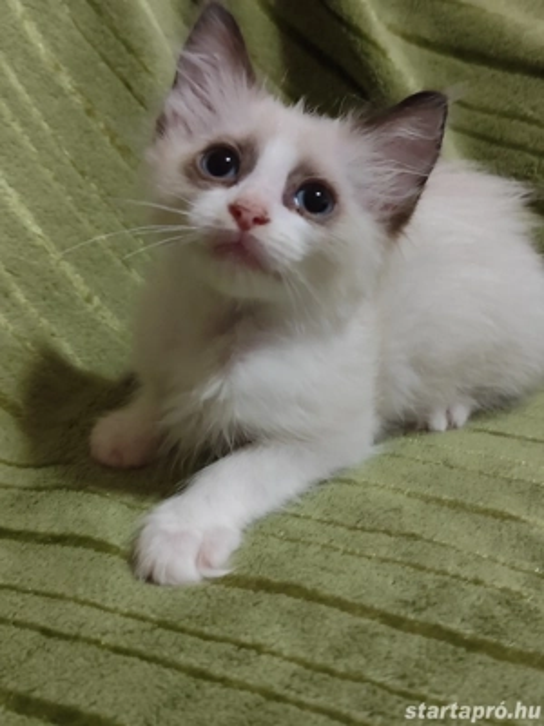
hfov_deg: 58.9
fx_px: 482
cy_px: 363
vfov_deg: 73.9
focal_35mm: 23
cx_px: 272
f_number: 1.65
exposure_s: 1/33.3
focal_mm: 6.14
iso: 1600
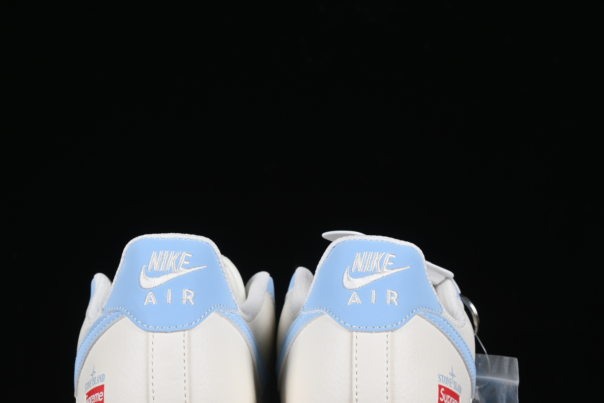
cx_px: 285
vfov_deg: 11.6
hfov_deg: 17.3
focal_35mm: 118
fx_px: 1980
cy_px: 313
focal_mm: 50
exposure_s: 1/100
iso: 160
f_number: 8
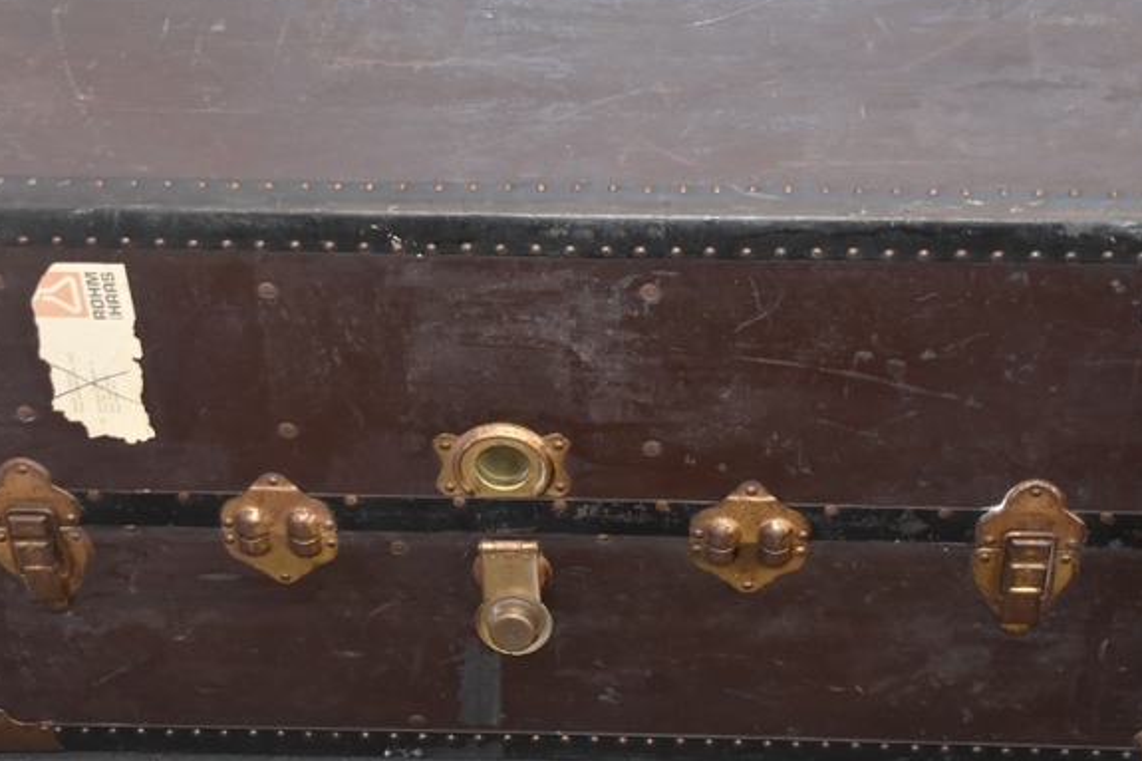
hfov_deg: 33.9
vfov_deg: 23.0
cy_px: 356
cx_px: 534
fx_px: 1871
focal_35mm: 59
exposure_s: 1/60
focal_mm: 26
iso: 1100
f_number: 3.8
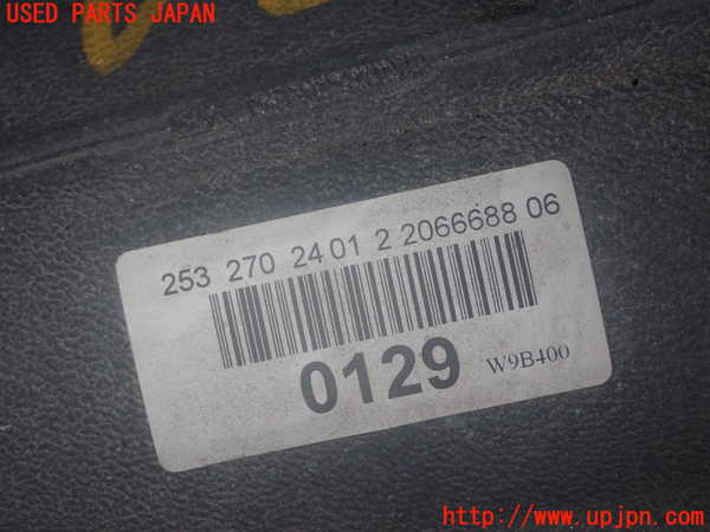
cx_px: 355
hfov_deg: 42.9
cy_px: 266
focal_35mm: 44
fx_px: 902
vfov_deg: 32.9
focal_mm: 7.84
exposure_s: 1/40
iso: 200
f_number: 9
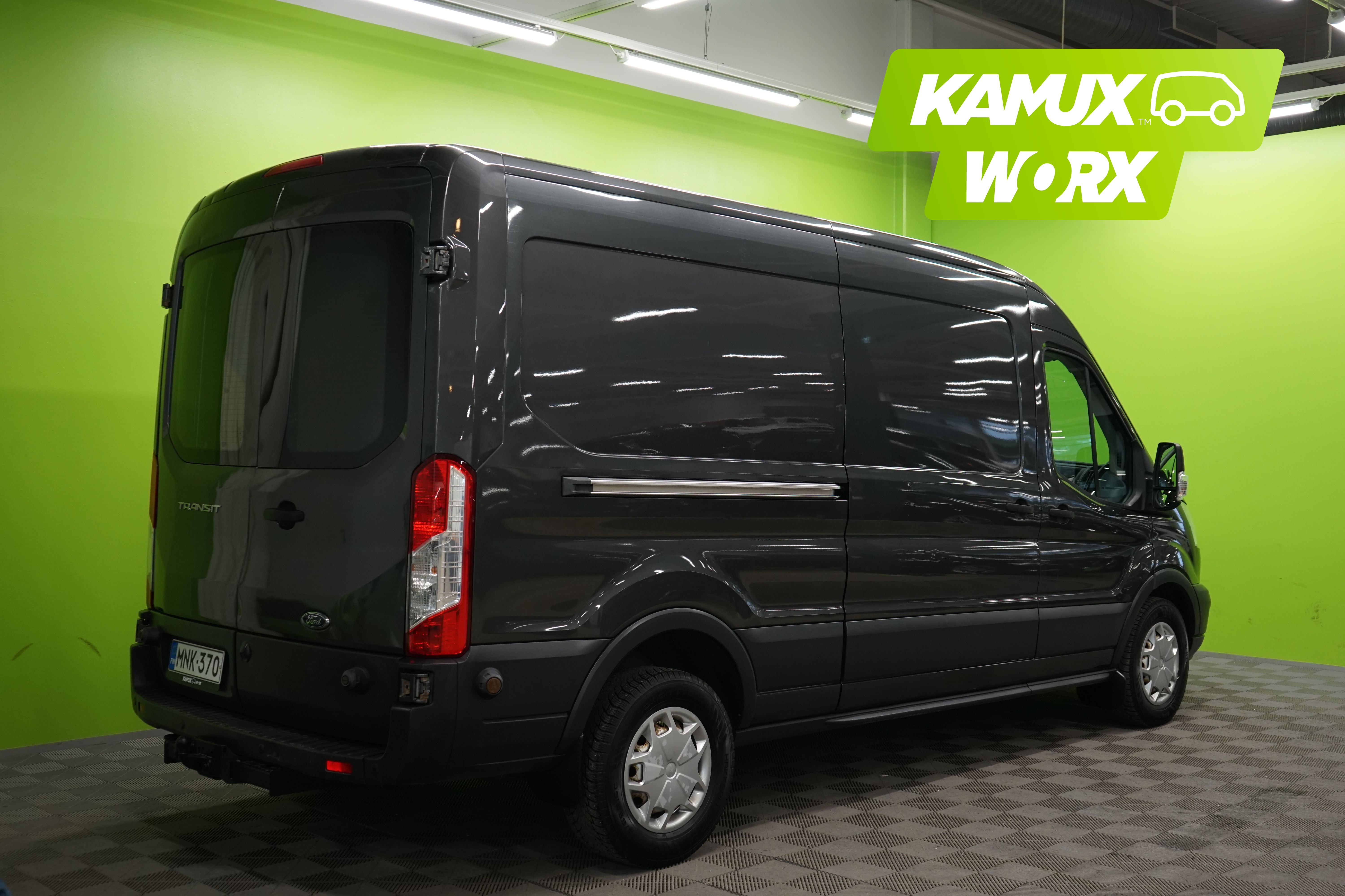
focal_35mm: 38
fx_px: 1420
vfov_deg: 35.1
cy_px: 448
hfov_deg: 50.7
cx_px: 672
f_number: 5.6
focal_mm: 38
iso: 800
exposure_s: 1/50
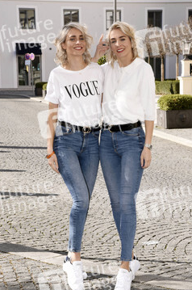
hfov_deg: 15.6
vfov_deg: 23.4
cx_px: 102
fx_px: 699
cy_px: 160
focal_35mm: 87
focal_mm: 78
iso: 320
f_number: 11
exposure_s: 1/160
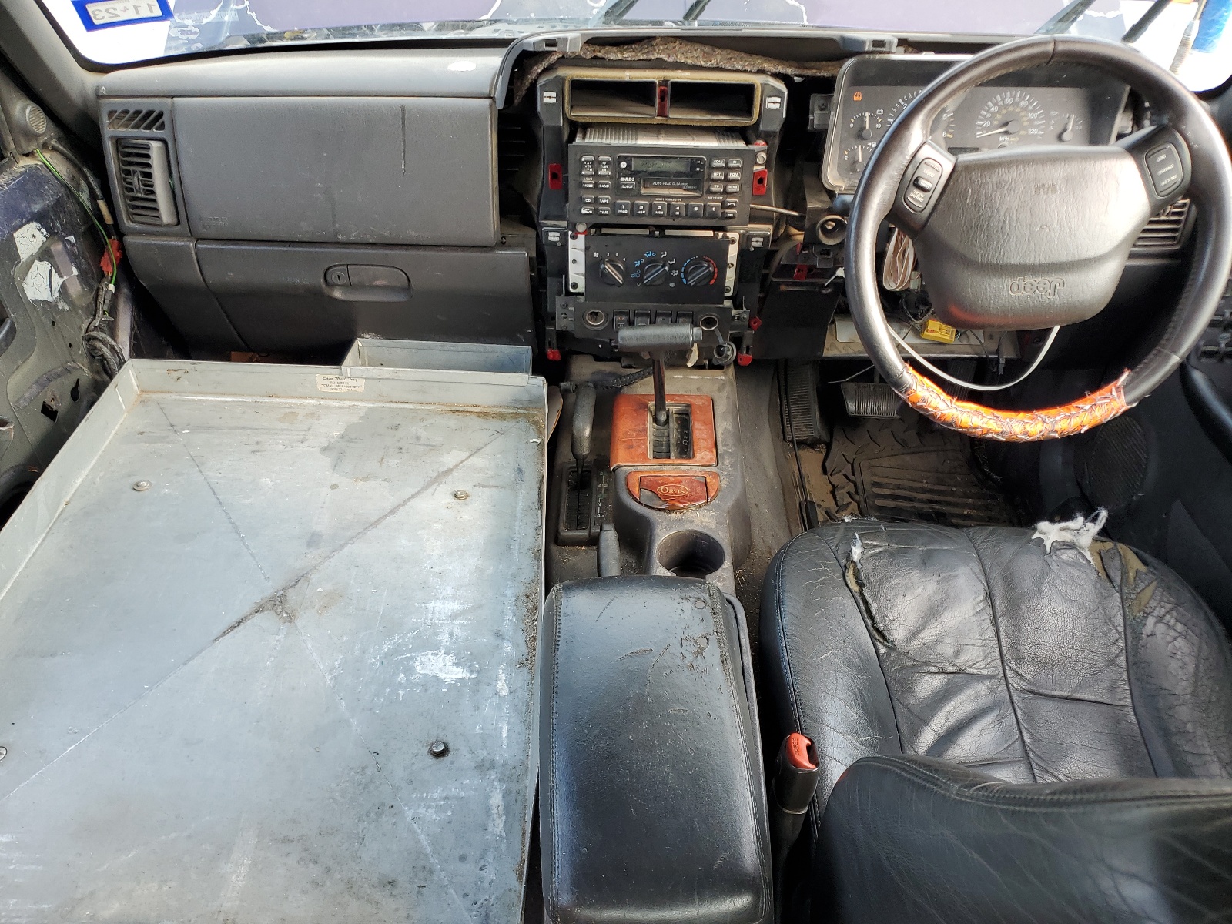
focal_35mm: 26
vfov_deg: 53.1
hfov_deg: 67.3
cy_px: 462
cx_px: 616
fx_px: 925
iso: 50
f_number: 1.5
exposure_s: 1/161
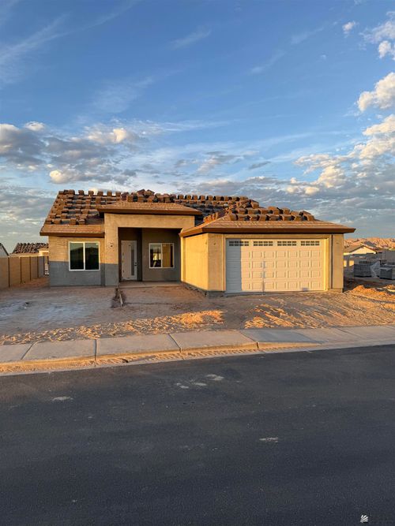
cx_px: 198
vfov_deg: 71.6
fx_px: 365
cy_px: 263
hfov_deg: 56.8
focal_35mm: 24
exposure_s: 1/931
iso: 80
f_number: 1.78
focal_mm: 6.76
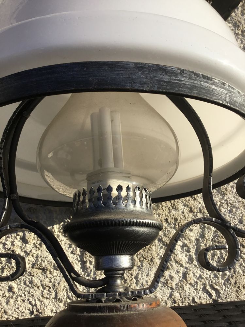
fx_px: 293
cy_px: 164
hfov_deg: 45.4
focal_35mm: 31
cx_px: 122
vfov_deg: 58.4
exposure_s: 1/1481
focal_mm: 3.3
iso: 25
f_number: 2.4
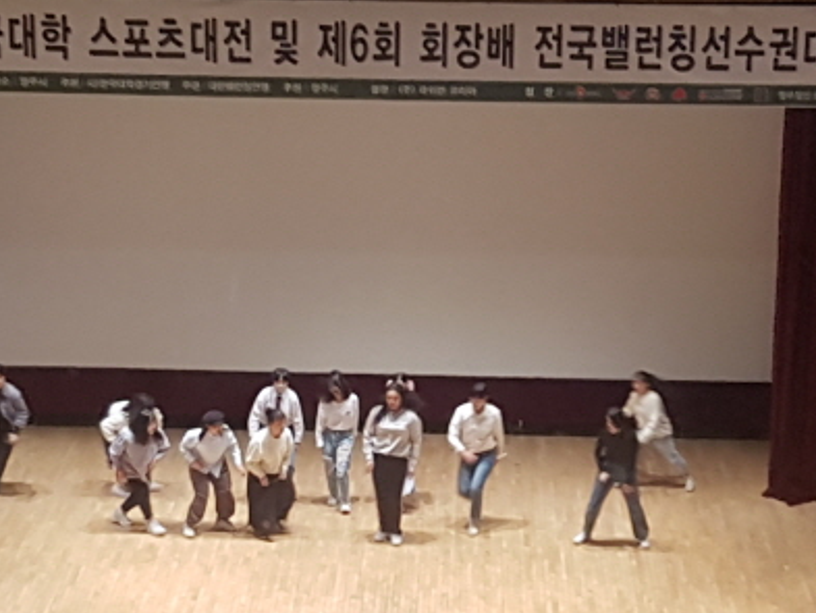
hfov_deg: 46.8
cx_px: 379
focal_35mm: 40
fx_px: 943
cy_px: 353
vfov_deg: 35.9
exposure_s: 1/36
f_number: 1.7
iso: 125
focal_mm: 4.2
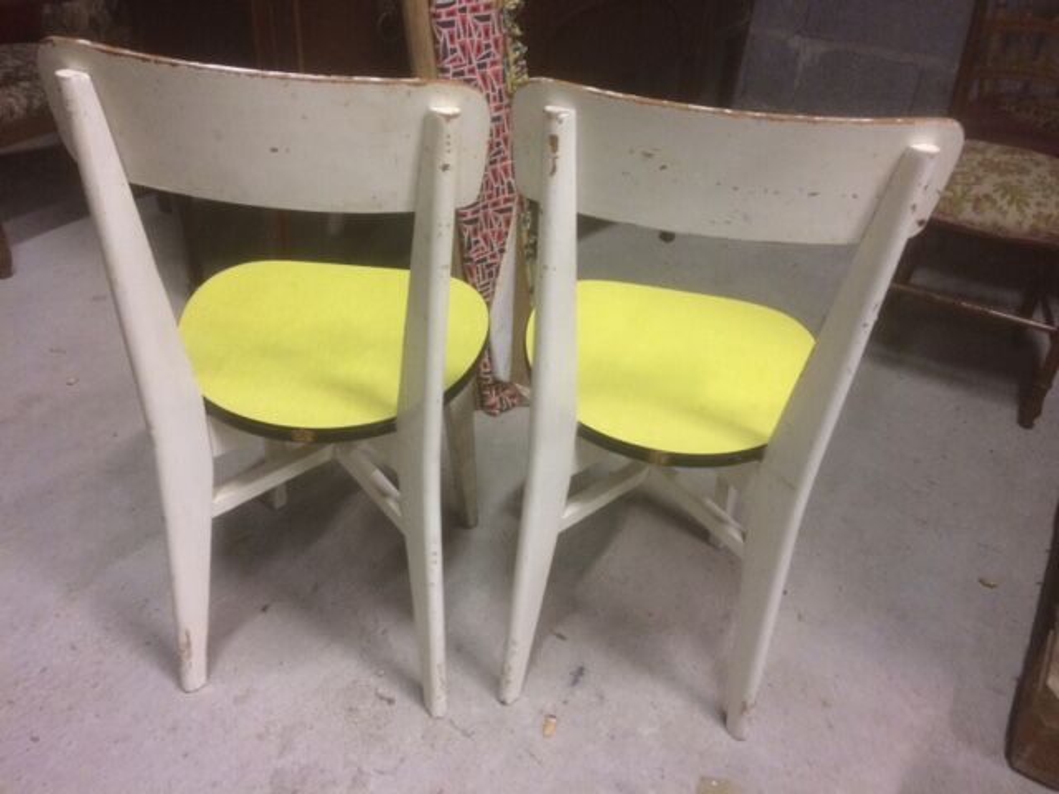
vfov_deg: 48.2
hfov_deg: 61.7
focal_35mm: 29
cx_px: 530
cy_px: 397
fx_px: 887
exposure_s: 1/33
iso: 250
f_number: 2.2
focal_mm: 4.15
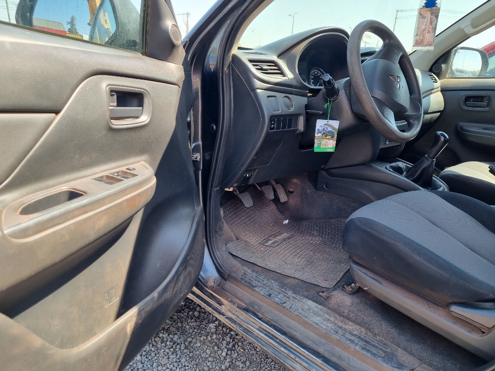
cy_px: 186
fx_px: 372
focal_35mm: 26
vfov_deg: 53.1
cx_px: 248
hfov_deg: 67.3
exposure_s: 1/306
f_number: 1.8
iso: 50
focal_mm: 5.4
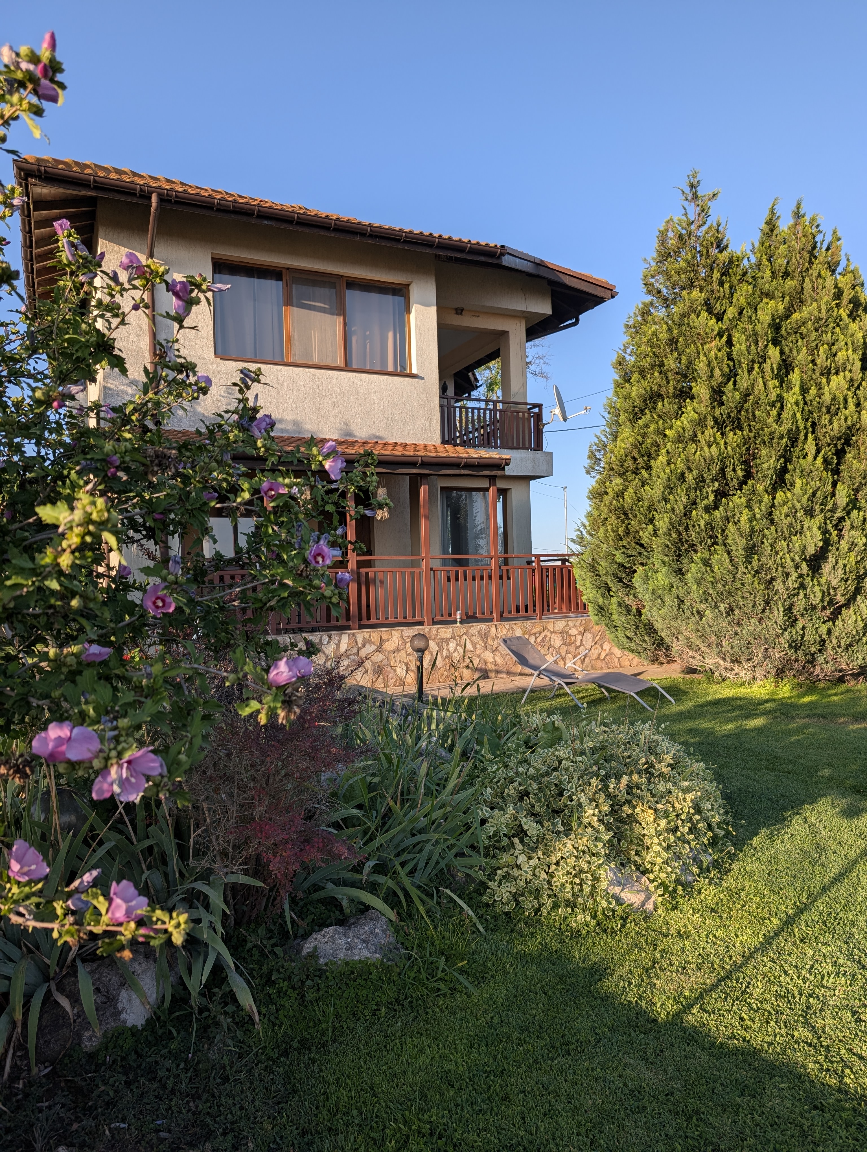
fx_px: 799
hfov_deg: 56.9
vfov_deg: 71.5
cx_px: 434
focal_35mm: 24
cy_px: 576
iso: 22
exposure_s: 1/623
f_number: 1.68
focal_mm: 6.9
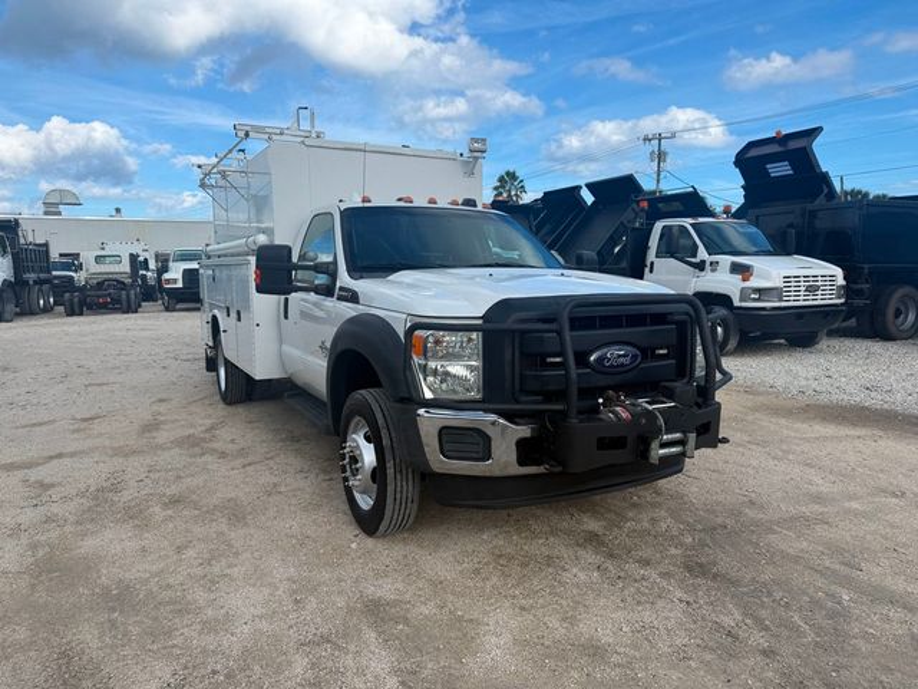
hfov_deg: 71.6
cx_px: 459
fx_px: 636
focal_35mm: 24
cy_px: 344
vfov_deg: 56.8
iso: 80
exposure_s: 1/3759
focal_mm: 6.76
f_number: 1.78
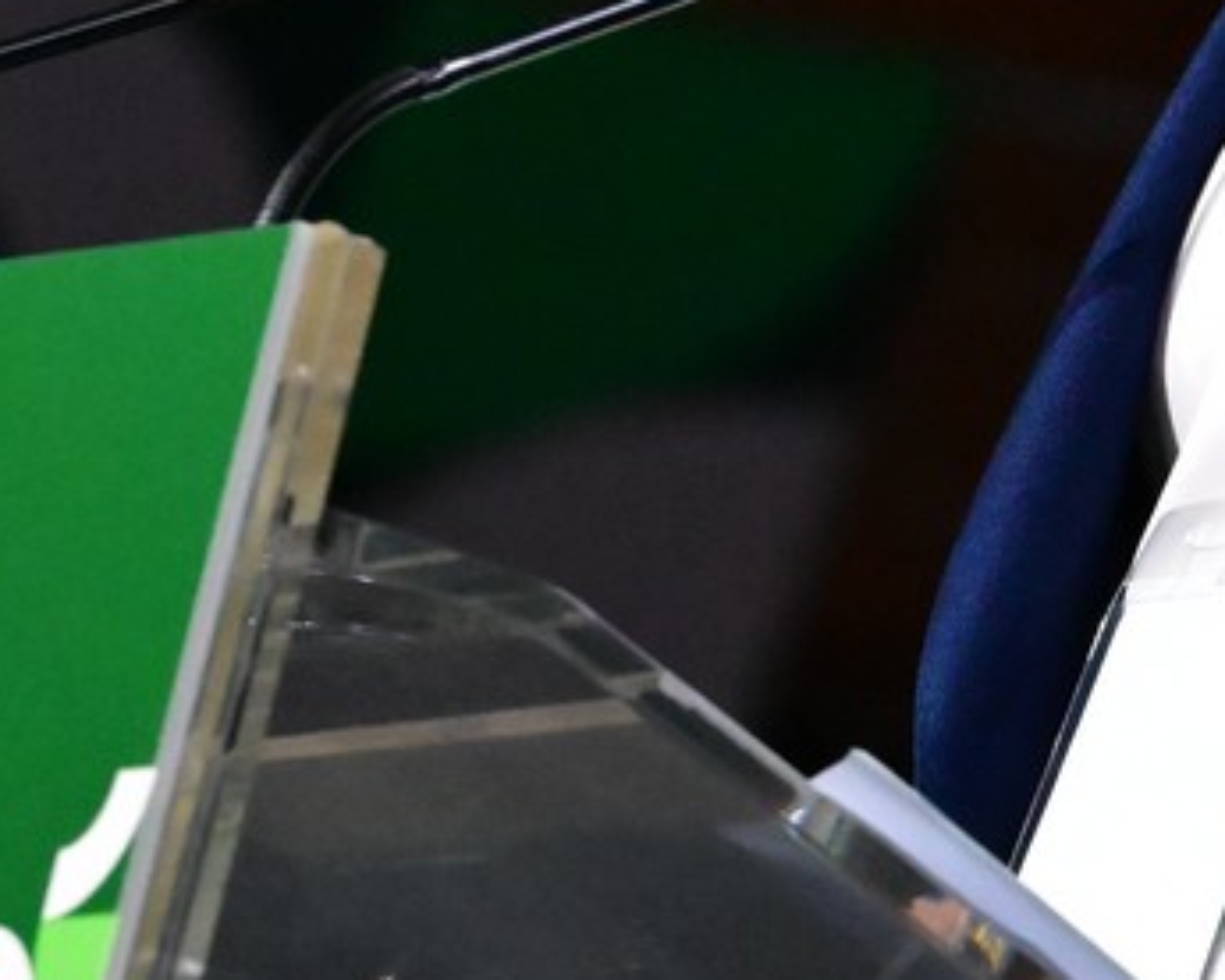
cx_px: 888
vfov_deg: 2.1
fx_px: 26611
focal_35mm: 734
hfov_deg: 2.6
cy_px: -334
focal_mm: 150
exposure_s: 1/400
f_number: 5.6
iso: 8000
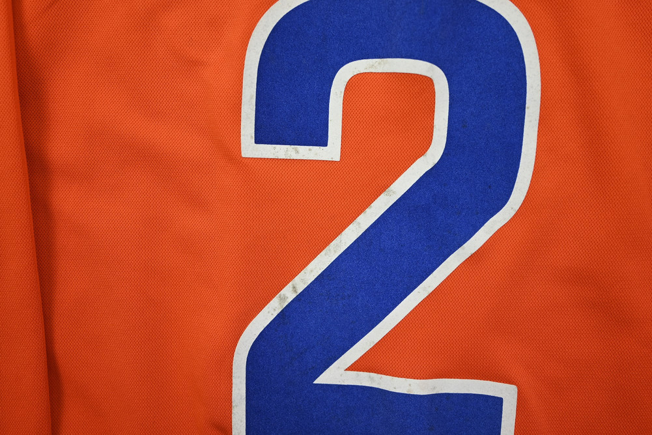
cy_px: 218
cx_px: 326
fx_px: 589
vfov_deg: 40.6
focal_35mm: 32
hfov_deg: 57.9
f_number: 4.8
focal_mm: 32.5
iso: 200
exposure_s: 1/125
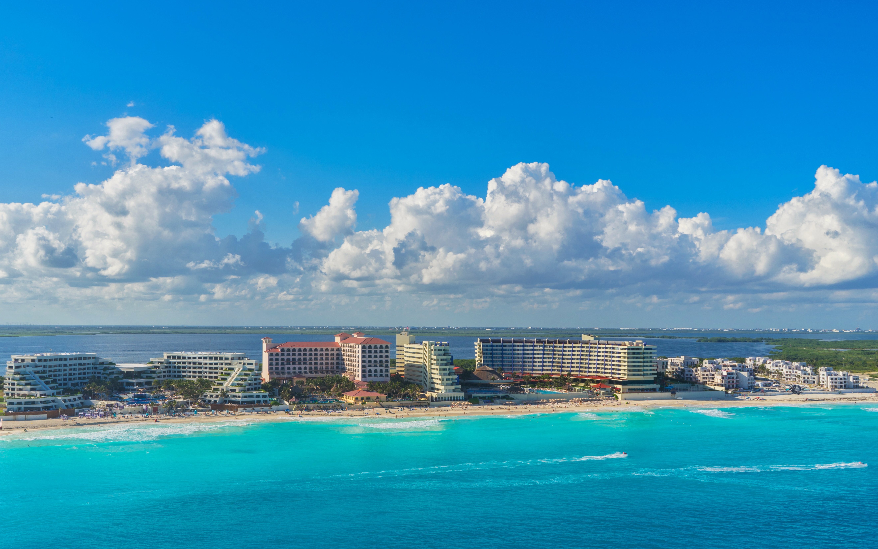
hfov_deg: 56.6
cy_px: 303
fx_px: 814
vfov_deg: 37.2
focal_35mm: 34
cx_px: 391
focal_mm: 30
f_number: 13
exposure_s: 1/200
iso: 100
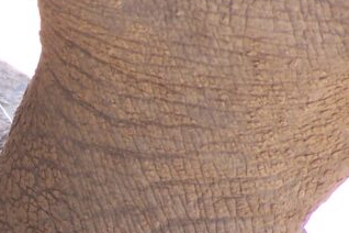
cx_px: -66
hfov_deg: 1.9
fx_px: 10285
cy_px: 265
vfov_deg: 1.3
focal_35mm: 1061
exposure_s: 1/125
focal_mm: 63
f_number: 3.7
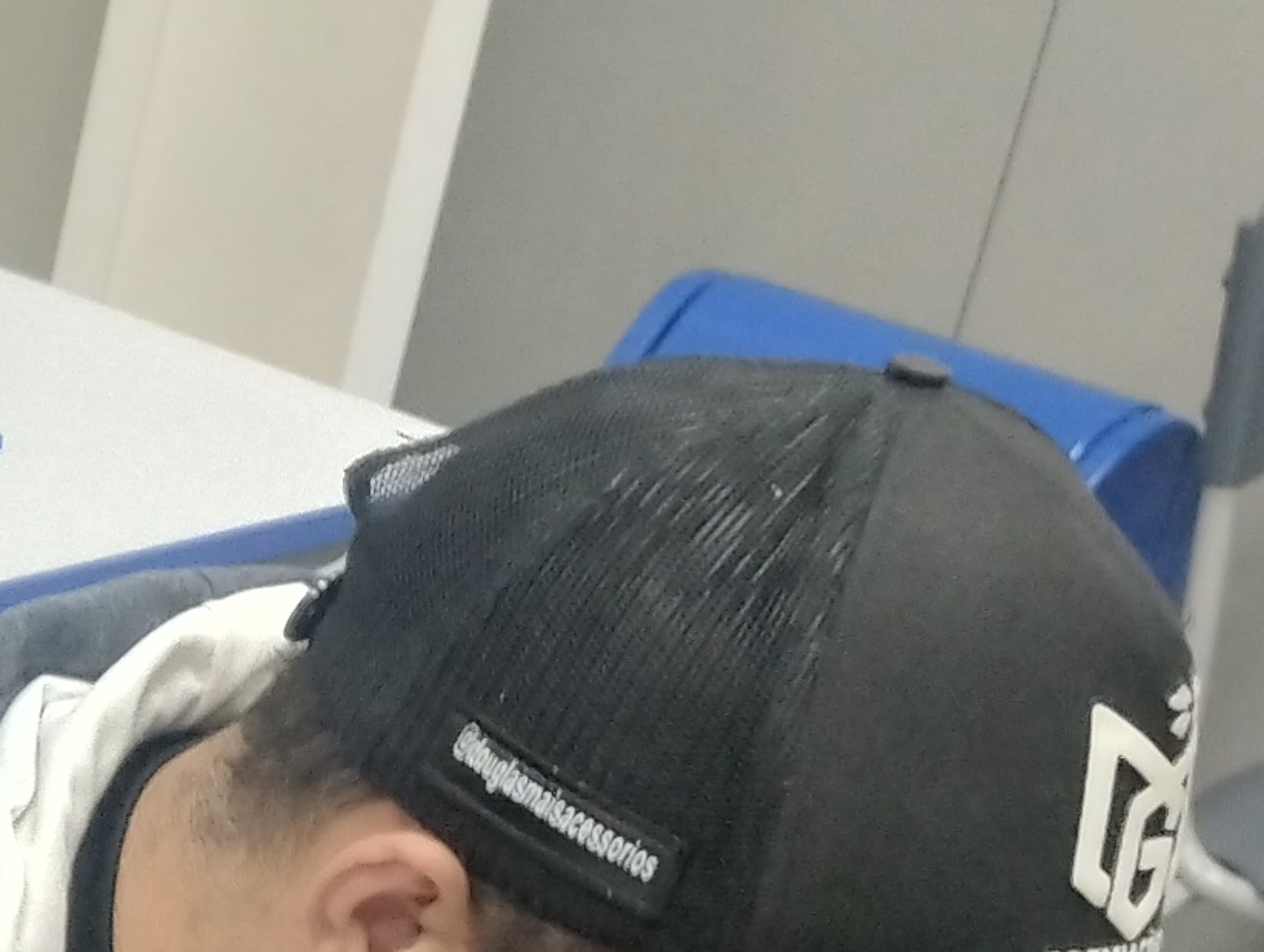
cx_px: -1199
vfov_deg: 10.3
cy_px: 1504
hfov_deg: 12.6
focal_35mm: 139
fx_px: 5083
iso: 481
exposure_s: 1/24
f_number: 1.8
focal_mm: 4.27
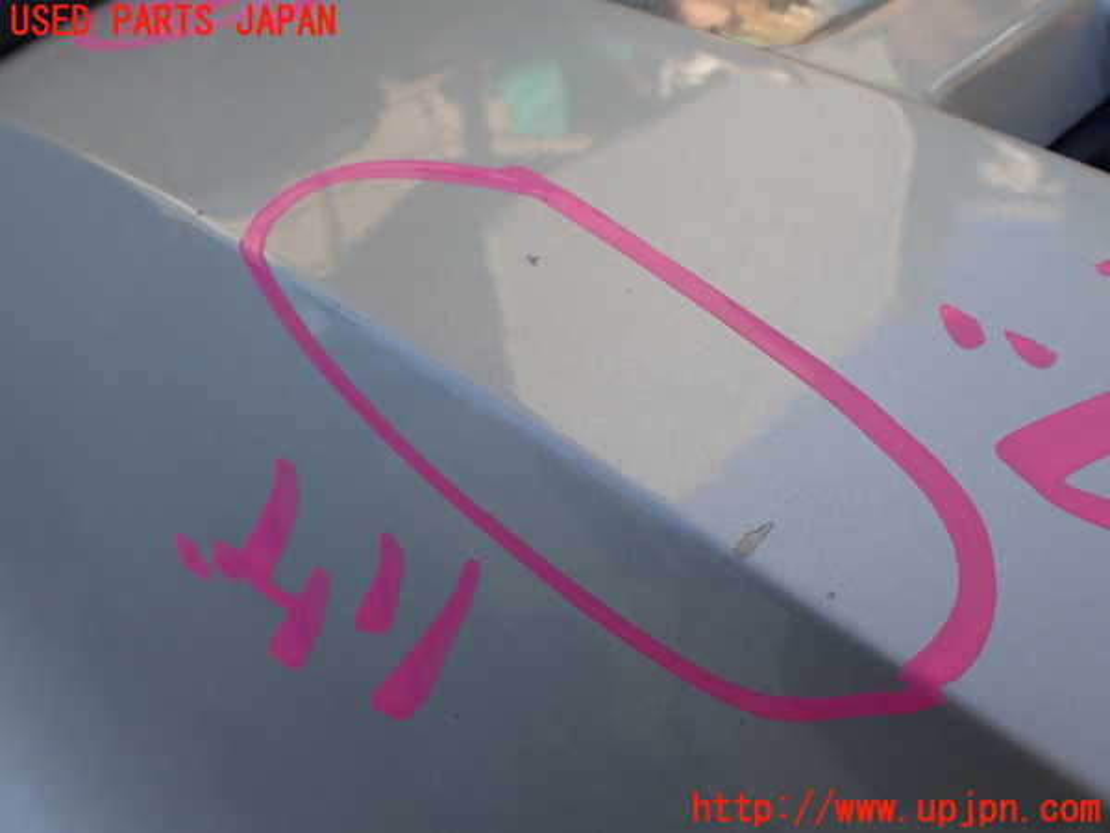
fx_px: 962
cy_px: 416
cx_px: 555
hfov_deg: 60.0
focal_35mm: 30
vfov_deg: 46.8
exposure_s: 1/320
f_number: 3.2
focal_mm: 5.4
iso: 100
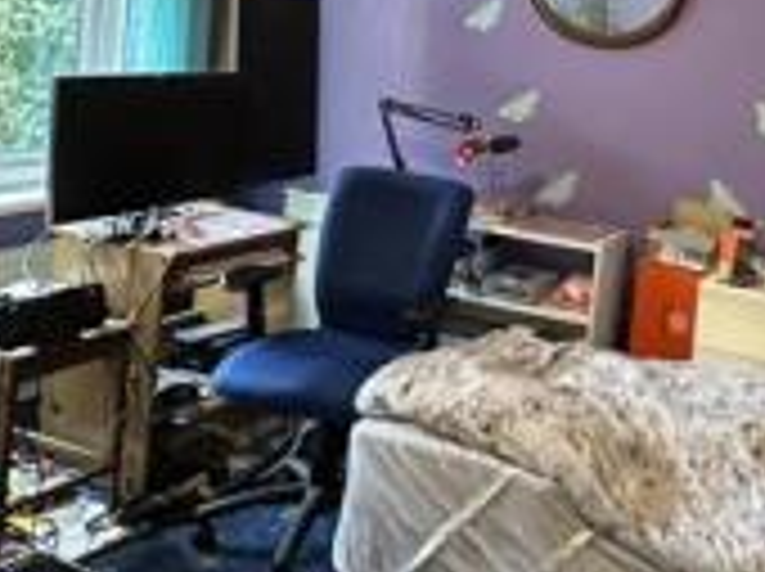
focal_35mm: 48
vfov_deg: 28.9
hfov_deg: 36.7
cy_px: 47
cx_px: 718
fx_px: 1059
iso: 1000
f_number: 2.2
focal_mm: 2.22
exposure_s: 1/50
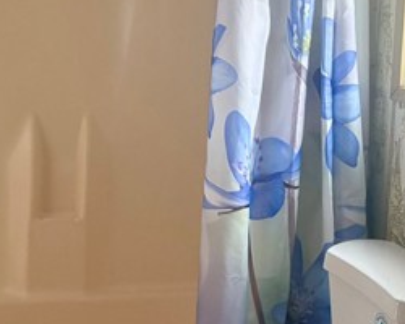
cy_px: 65
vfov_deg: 23.2
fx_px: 779
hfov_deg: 28.8
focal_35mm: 65
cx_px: 109
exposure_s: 1/60
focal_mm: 5.96
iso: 250
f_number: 1.6
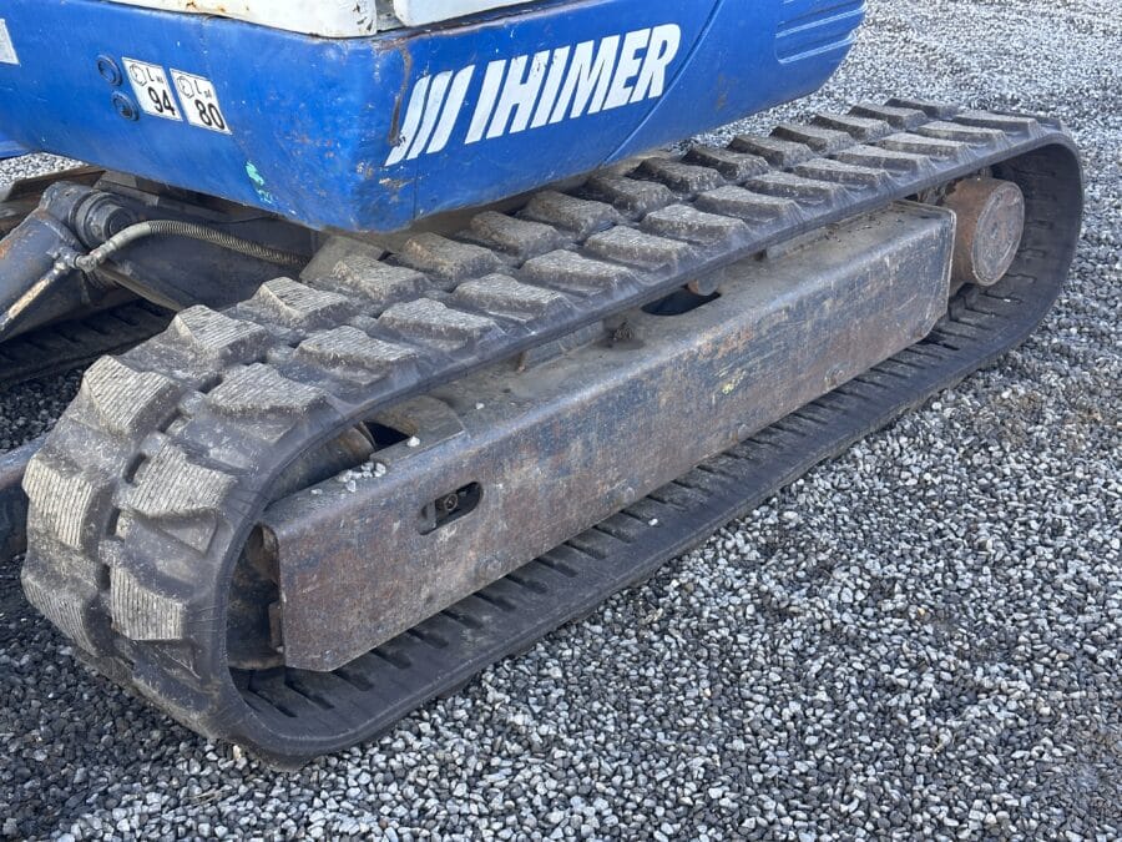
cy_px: 421
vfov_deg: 30.3
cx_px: 561
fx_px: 1556
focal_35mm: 48
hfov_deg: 39.7
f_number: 1.78
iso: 64
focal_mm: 6.86
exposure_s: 1/172
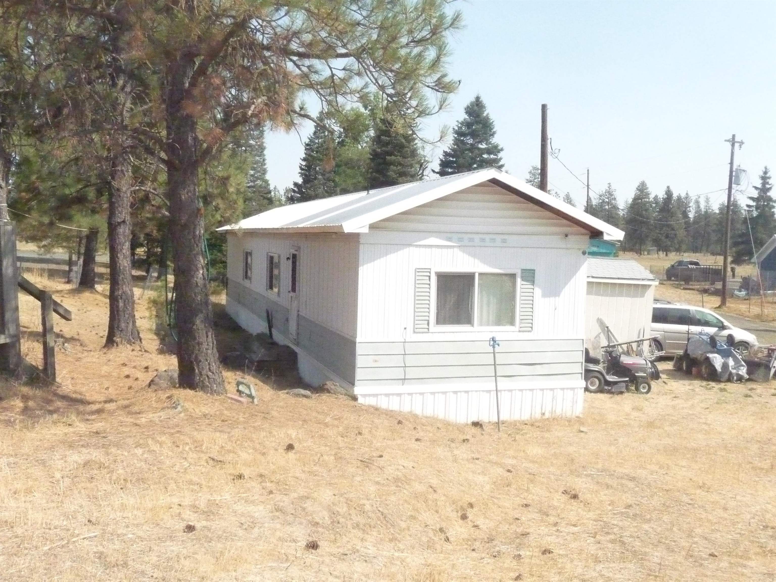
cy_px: 291
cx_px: 388
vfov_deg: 39.7
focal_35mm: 36
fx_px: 807
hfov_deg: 51.4
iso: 1600
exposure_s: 1/2000
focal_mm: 6
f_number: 9
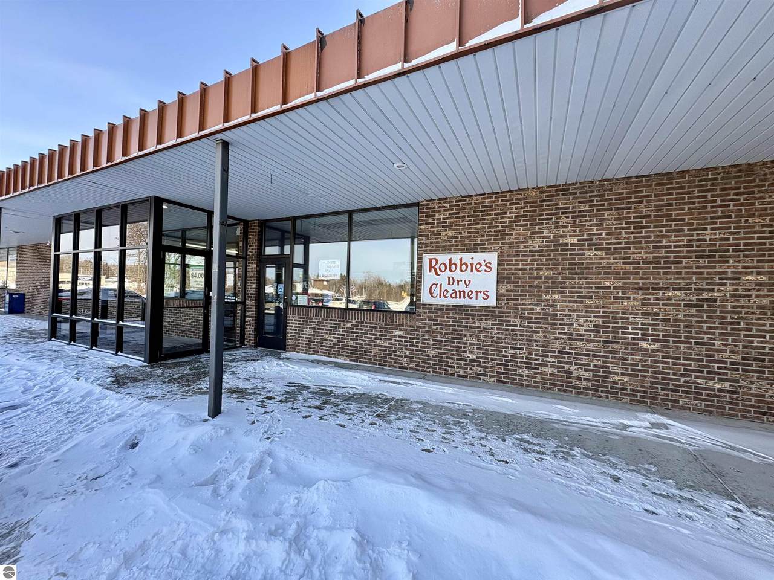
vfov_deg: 85.7
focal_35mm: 14
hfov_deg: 102.1
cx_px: 387
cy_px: 290
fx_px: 313
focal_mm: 2.22
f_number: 2.2
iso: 40
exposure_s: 1/254
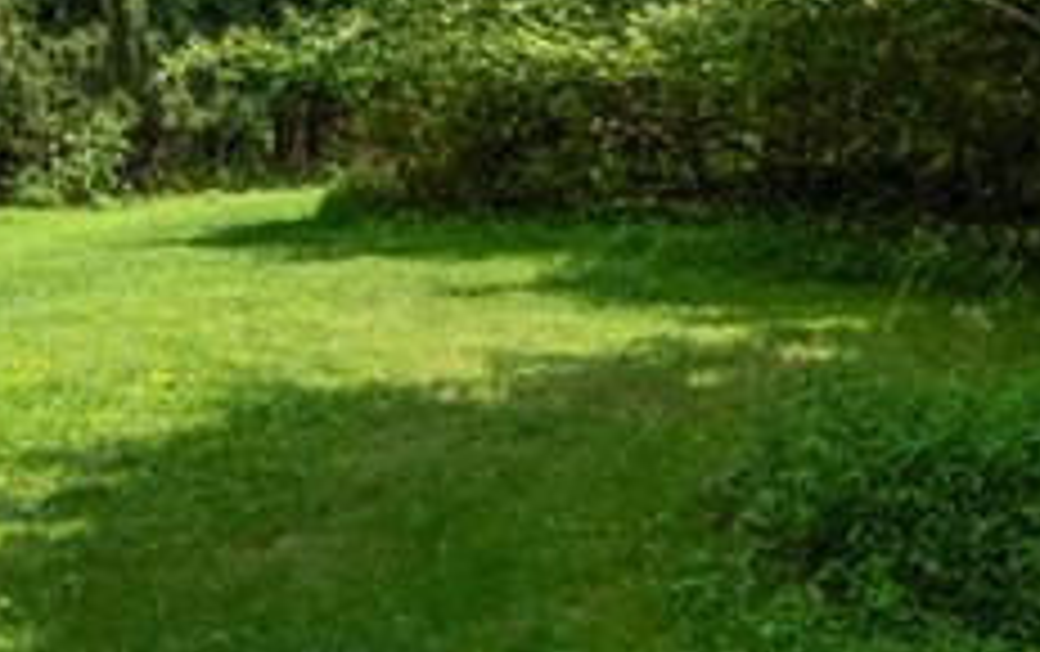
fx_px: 1901
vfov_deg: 18.9
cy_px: -18
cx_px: 81
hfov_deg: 29.2
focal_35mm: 67
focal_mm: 14
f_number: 8
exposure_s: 1/640
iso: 400
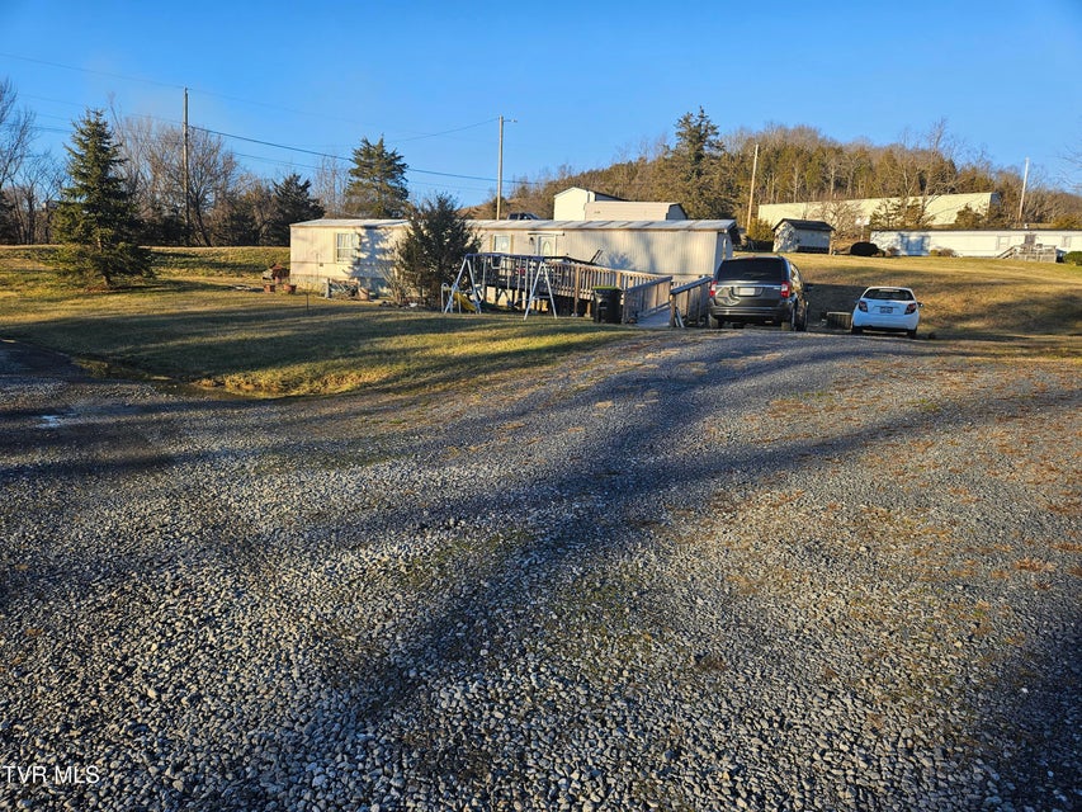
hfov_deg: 73.9
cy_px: 406
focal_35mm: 23
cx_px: 541
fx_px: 719
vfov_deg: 58.9
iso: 25
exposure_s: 1/565
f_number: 1.8
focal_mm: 5.4
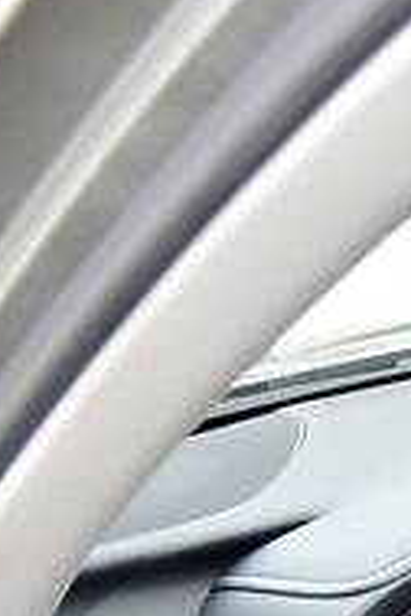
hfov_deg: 9.6
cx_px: 1200
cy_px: 717
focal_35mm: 114
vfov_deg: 17.2
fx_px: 1952
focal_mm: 18
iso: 160
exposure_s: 1/125
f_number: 4
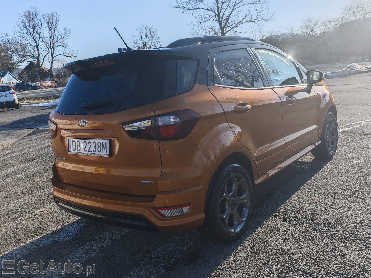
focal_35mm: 30
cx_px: 186
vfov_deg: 46.8
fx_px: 322
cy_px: 139
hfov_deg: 60.0
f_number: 2.8
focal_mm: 8.72
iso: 50
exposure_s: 1/230
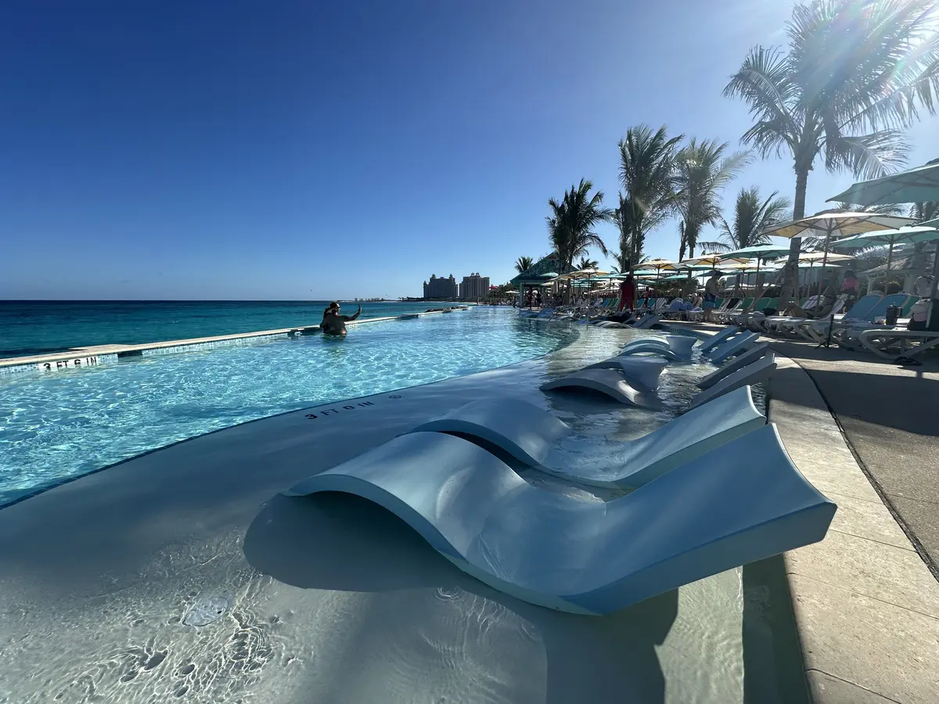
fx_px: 380
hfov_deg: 102.1
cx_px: 470
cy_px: 352
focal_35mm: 14
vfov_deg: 85.7
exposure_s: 1/3205
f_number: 2.2
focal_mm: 2.22
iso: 50
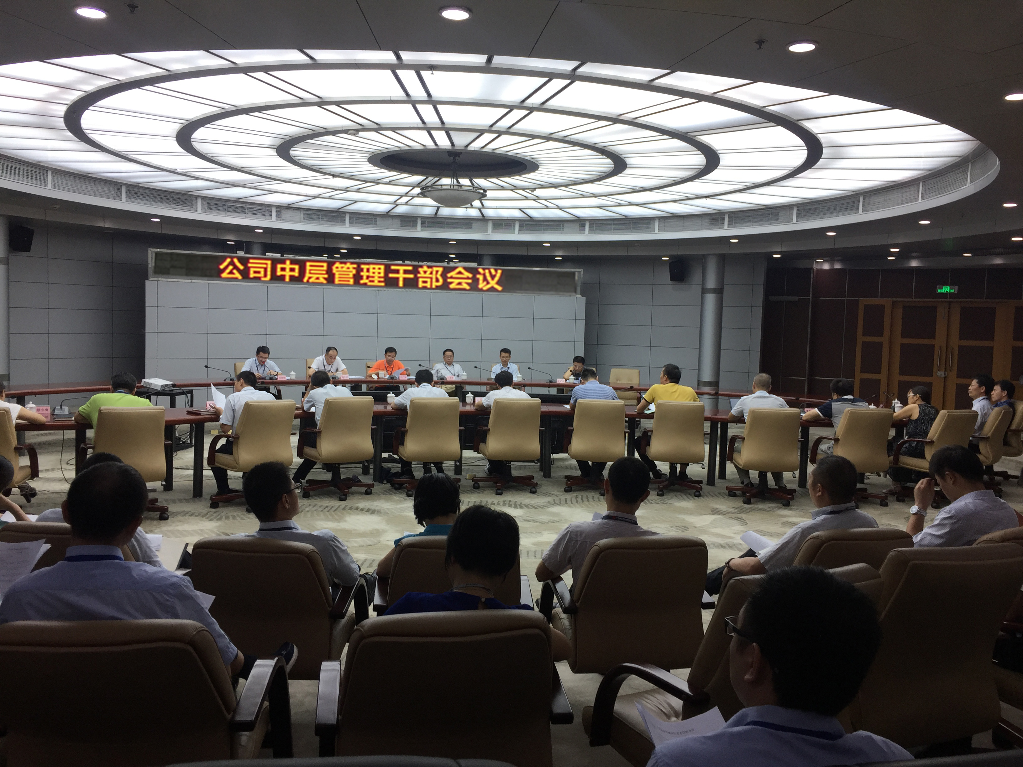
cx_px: 512
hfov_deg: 61.7
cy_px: 384
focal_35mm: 29
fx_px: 857
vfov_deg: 48.2
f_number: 2.2
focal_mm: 4.15
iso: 32
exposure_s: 1/50
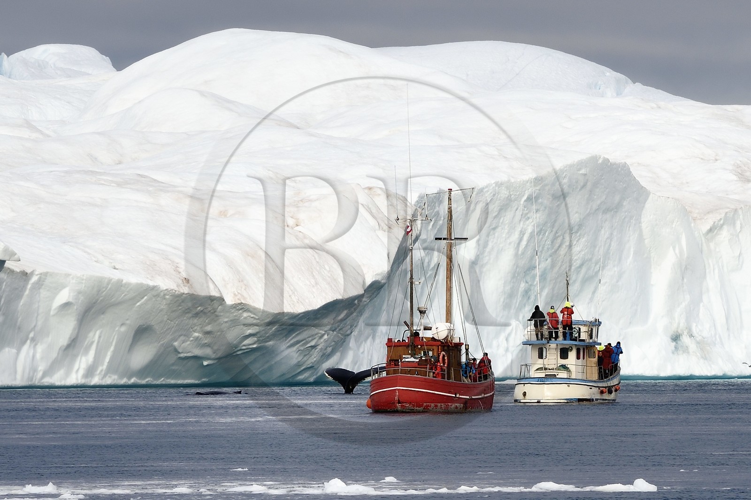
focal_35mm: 280
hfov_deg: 7.4
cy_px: 250
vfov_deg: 4.9
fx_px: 5840
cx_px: 376
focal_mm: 280
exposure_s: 1/250
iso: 200
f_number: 11
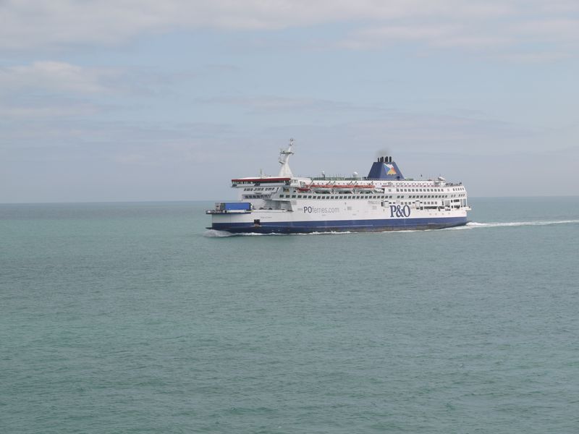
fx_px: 1505
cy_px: 217
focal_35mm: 90
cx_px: 290
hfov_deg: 21.8
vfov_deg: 16.4
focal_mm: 45
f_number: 10
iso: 100
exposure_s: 1/400
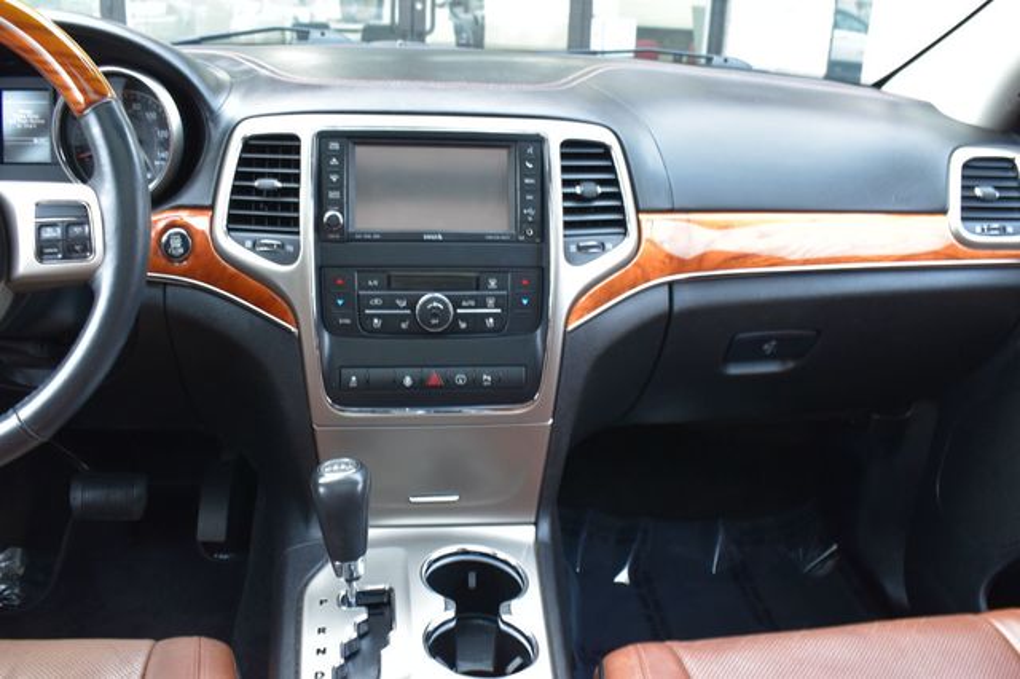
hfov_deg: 57.2
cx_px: 510
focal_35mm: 33
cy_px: 340
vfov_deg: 39.9
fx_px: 934
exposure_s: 1/15
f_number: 6.3
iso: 900
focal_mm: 22
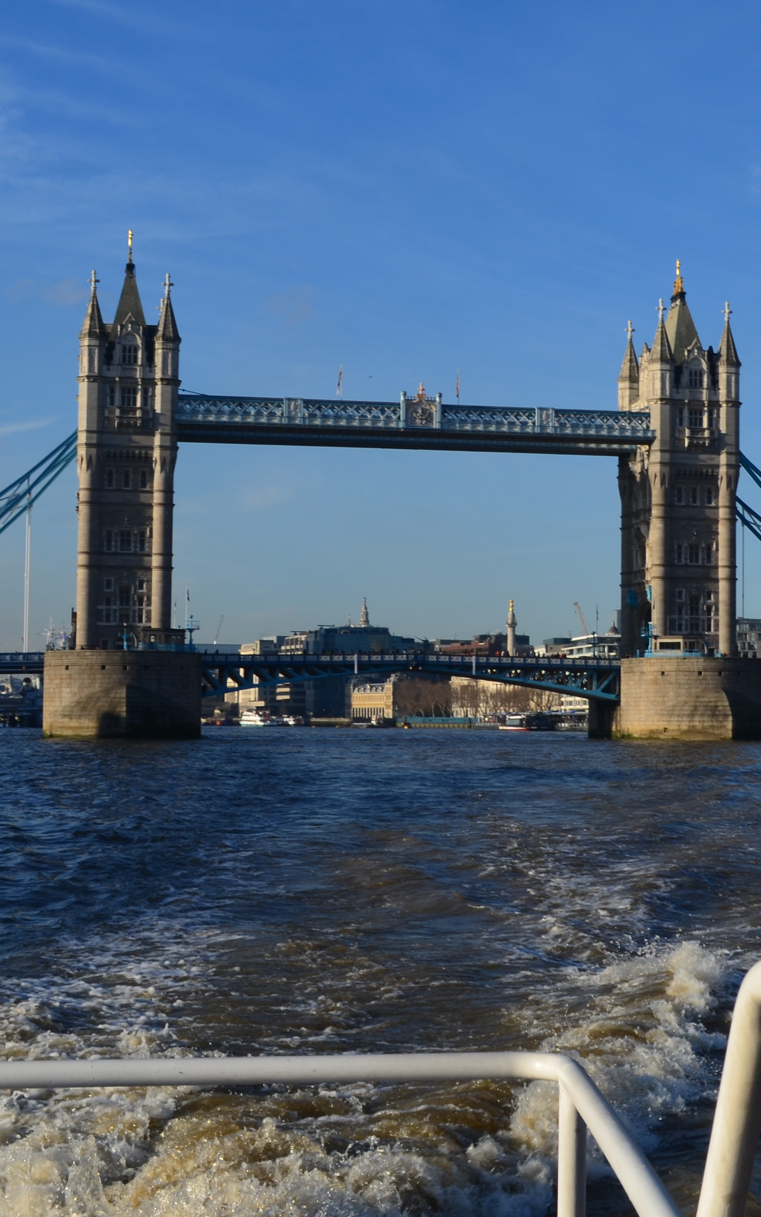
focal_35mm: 66
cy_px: 552
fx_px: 2190
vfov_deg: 31.1
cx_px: 606
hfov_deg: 19.5
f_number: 11
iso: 100
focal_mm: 24
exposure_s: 1/160
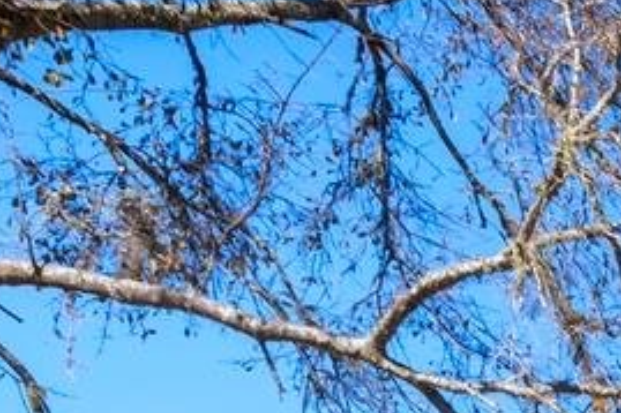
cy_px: 1357
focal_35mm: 161
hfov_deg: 10.0
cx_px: 1773
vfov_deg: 7.3
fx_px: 2768
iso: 100
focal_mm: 22.5
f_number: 7.1
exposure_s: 1/400
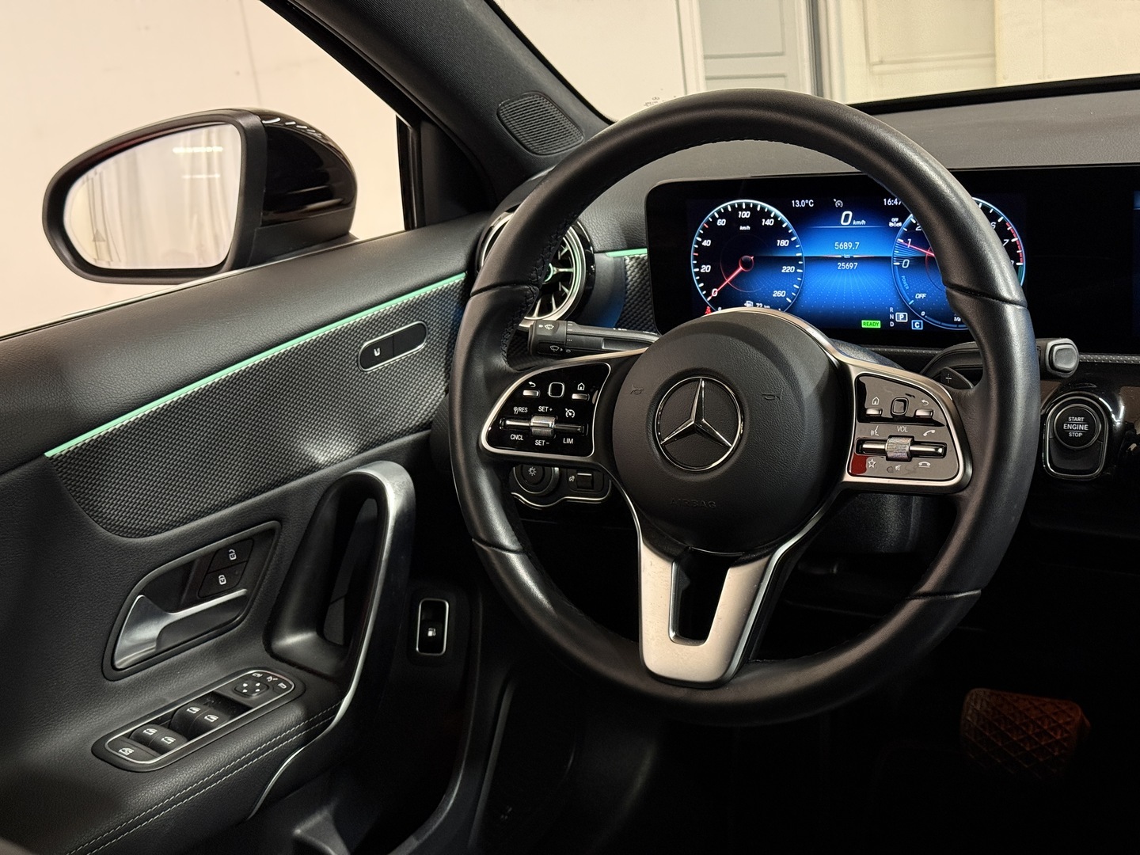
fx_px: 1581
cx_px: 570
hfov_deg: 39.7
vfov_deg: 30.3
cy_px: 428
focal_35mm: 48
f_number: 1.78
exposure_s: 1/40
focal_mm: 6.76
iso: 400
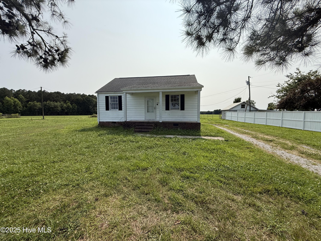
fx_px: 130
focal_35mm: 14
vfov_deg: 85.7
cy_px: 120
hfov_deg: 102.1
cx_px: 160
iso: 64
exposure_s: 1/3460
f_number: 2.2
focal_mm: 2.22
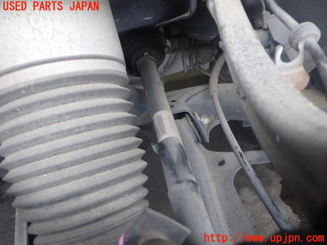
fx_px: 283
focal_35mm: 30
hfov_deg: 60.0
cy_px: 122
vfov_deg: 46.8
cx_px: 164
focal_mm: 5.4
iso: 200
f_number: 2.3
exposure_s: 1/40
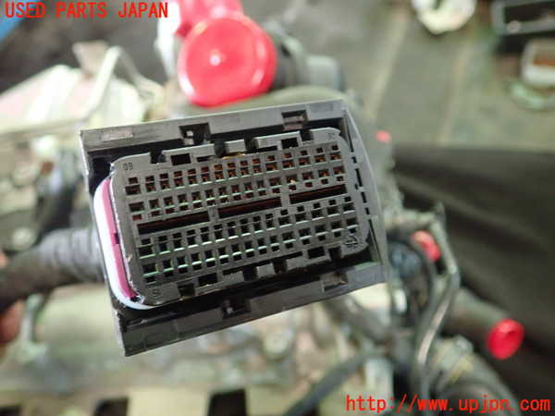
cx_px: 278
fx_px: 481
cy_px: 208
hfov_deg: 60.0
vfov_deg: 46.8
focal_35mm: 30
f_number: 2.3
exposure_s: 1/30
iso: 1000
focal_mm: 5.5
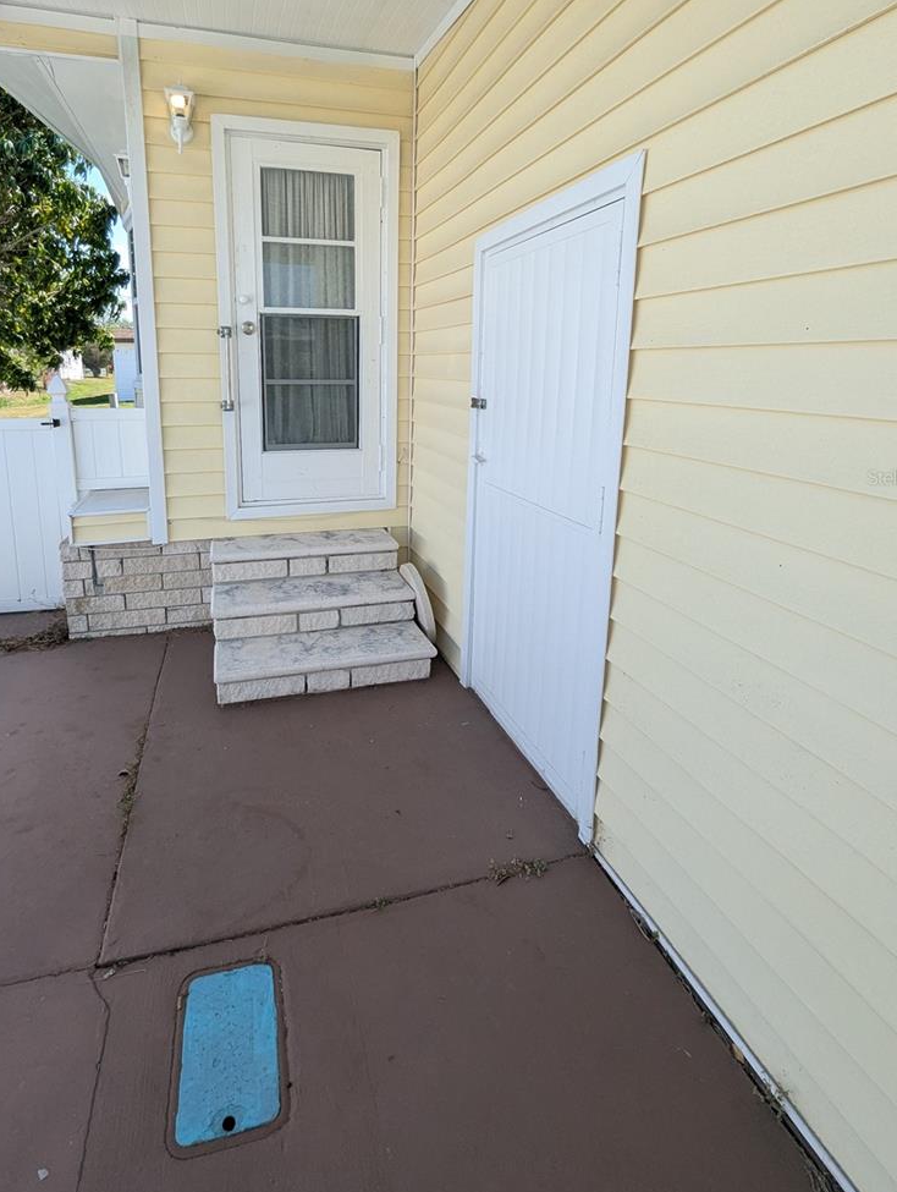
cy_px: 477
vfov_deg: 93.2
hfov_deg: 78.0
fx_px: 551
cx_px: 403
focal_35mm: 16
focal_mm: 1.95
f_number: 2.2
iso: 46
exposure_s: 1/604
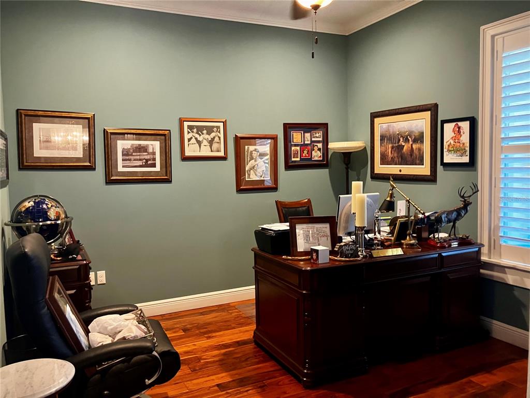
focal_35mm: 28
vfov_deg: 49.7
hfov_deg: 63.4
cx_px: 265
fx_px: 429
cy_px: 199
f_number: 1.8
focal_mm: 3.99
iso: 320
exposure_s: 1/40
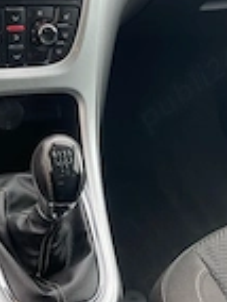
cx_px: 85
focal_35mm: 73
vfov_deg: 26.5
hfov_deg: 20.2
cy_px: 102
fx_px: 636
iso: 40
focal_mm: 5.1
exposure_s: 1/121
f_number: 1.6
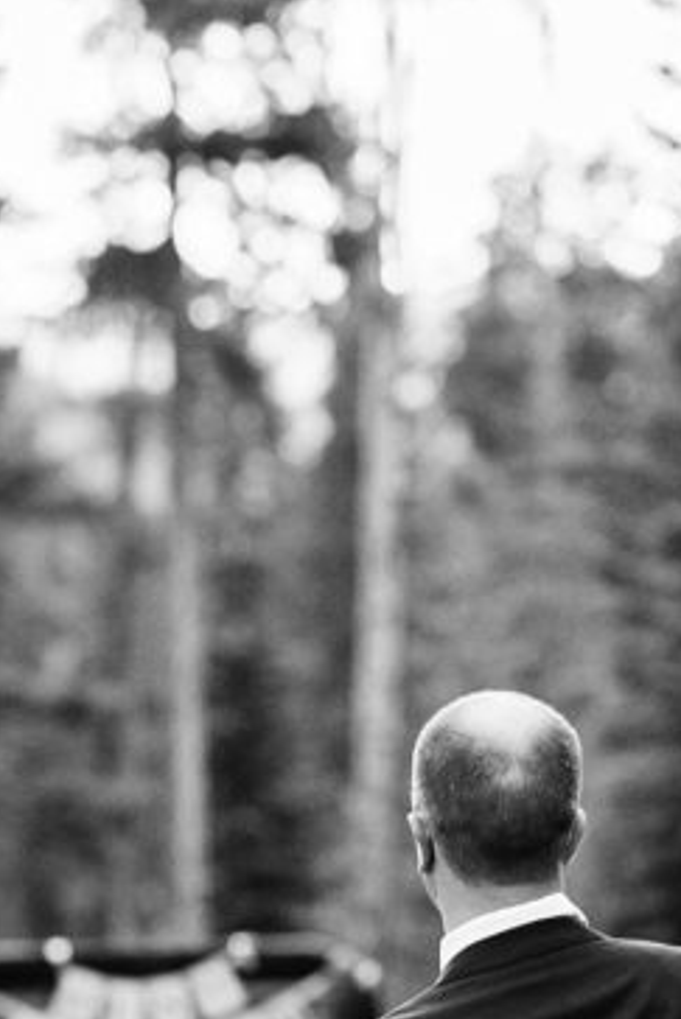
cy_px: 977
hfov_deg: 5.8
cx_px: 196
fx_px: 6775
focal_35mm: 239
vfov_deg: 8.6
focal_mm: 85
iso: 640
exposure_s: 1/400
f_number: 2.5
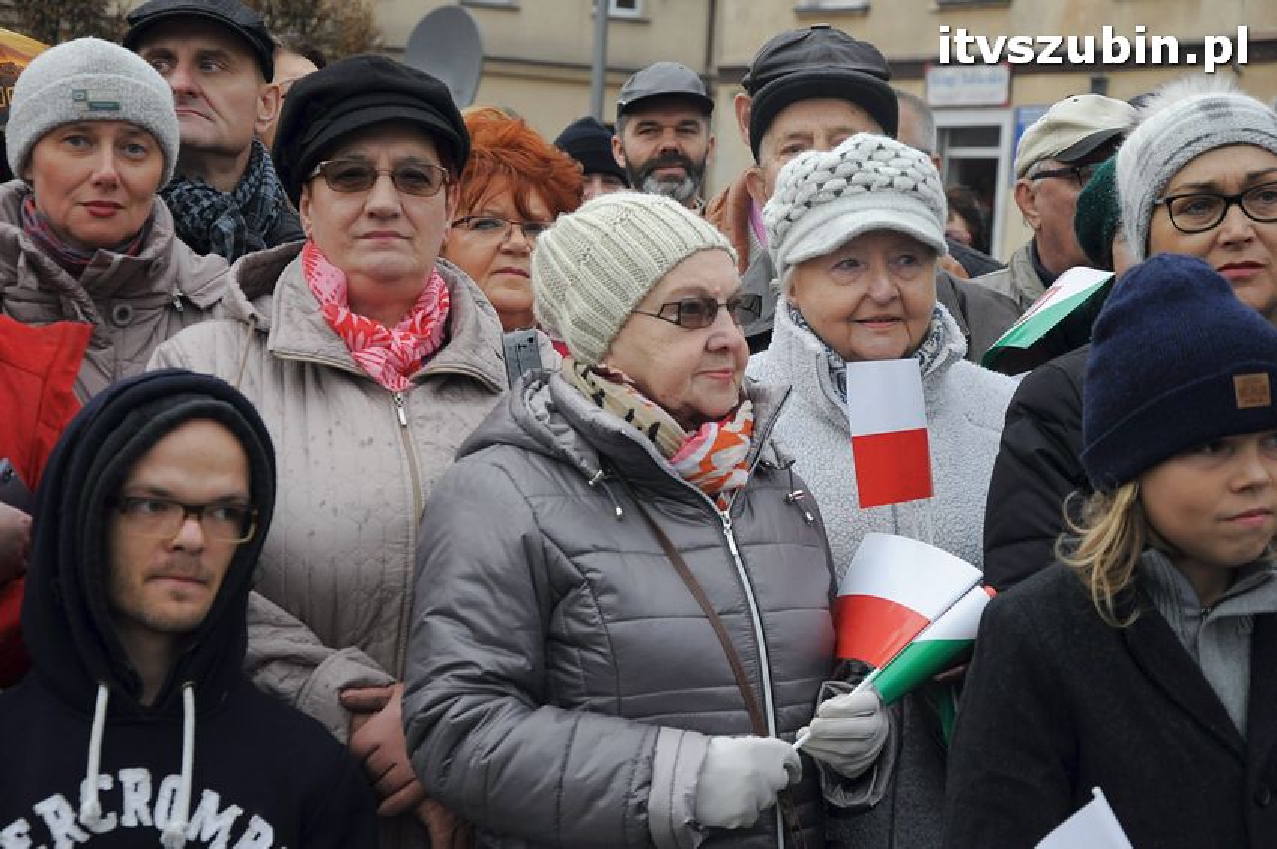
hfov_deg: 23.4
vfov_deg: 15.7
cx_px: 638
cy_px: 424
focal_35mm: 87
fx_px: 3083
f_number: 5.6
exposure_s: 1/500
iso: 800
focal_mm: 58
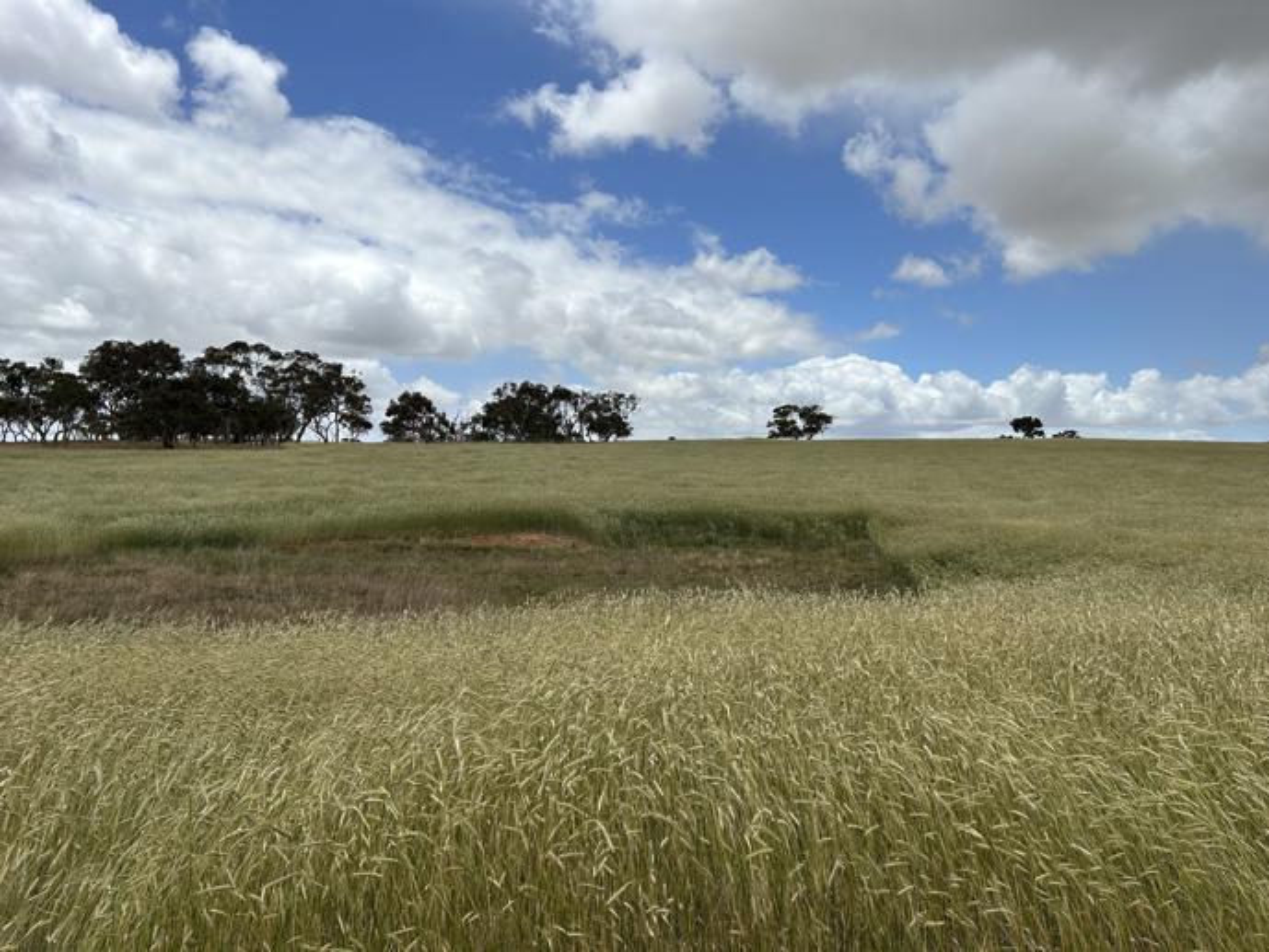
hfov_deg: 67.3
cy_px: 476
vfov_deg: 53.1
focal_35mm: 26
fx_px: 953
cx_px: 634
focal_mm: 5.7
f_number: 1.5
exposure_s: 1/7463
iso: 50
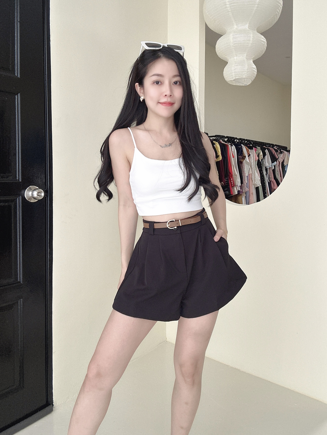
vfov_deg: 73.9
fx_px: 290
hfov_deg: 58.9
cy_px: 218
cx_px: 164
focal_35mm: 23
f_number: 1.9
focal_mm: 2.69
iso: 80
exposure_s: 1/66
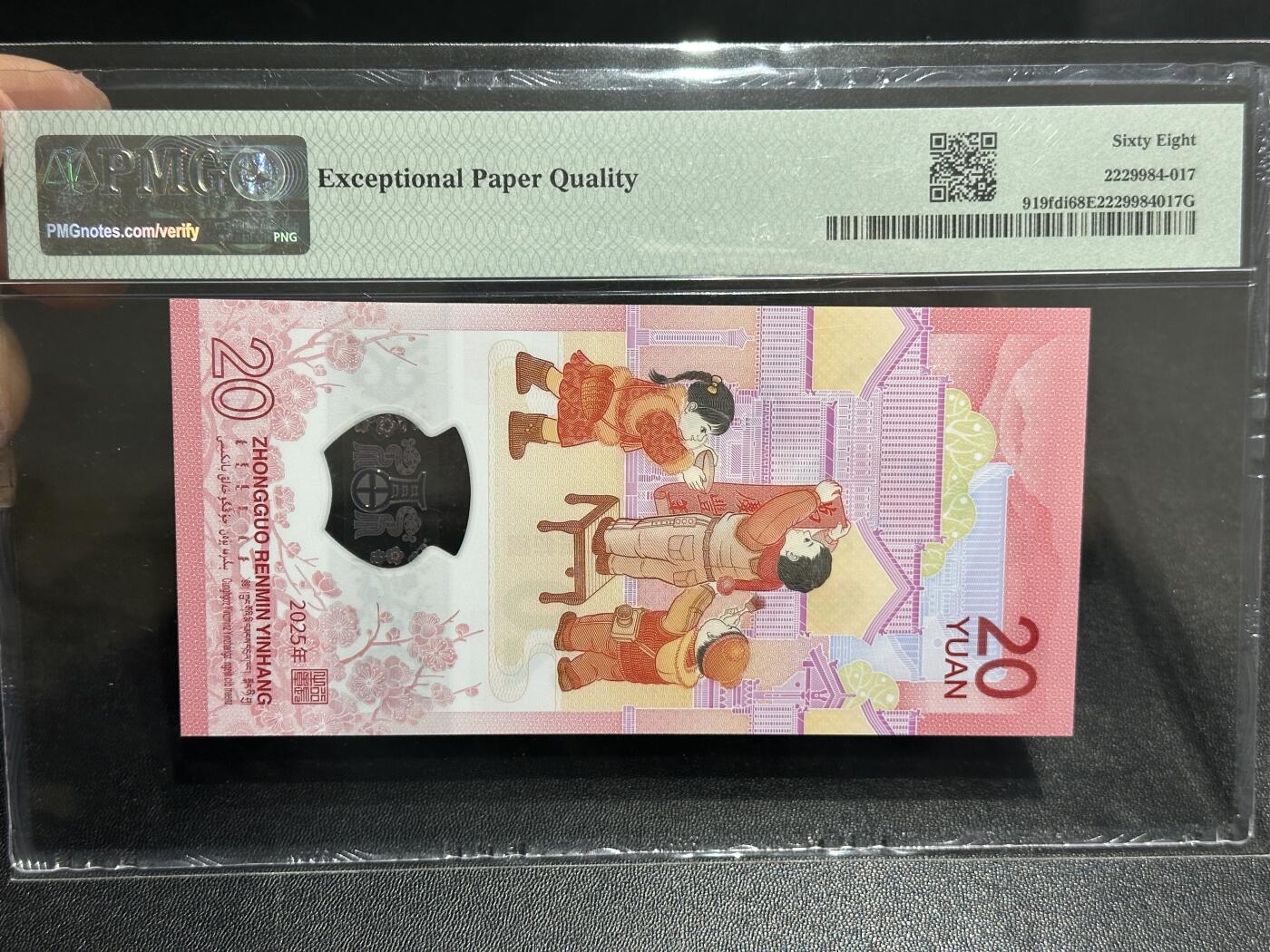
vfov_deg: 30.3
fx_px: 1761
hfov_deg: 39.7
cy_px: 476
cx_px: 635
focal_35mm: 48
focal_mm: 6.86
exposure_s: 1/50
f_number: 1.78
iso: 160
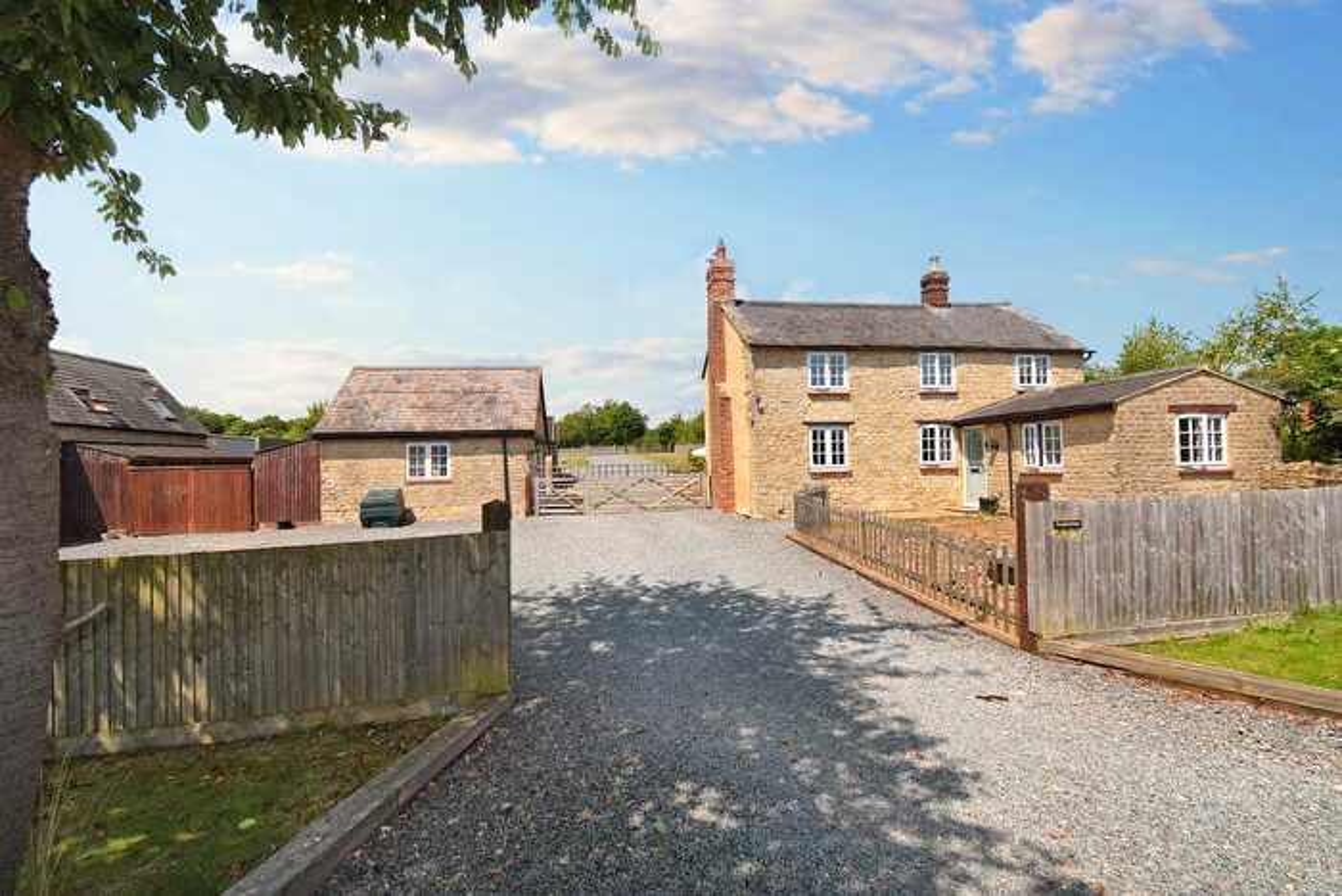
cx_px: 671
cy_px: 448
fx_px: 559
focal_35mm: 15
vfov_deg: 77.4
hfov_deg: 100.4
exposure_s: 1/200
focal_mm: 10
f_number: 10
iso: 100
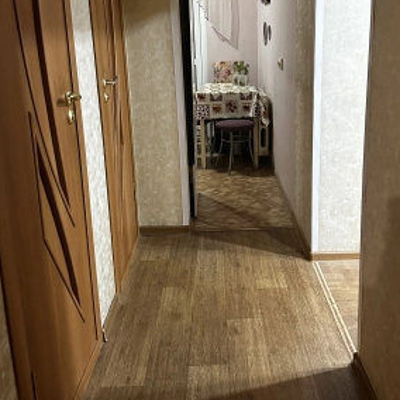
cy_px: 131
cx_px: 232
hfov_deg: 47.1
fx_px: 458
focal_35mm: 35
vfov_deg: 46.4
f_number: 1.78
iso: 800
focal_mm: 6.86
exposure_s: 1/50
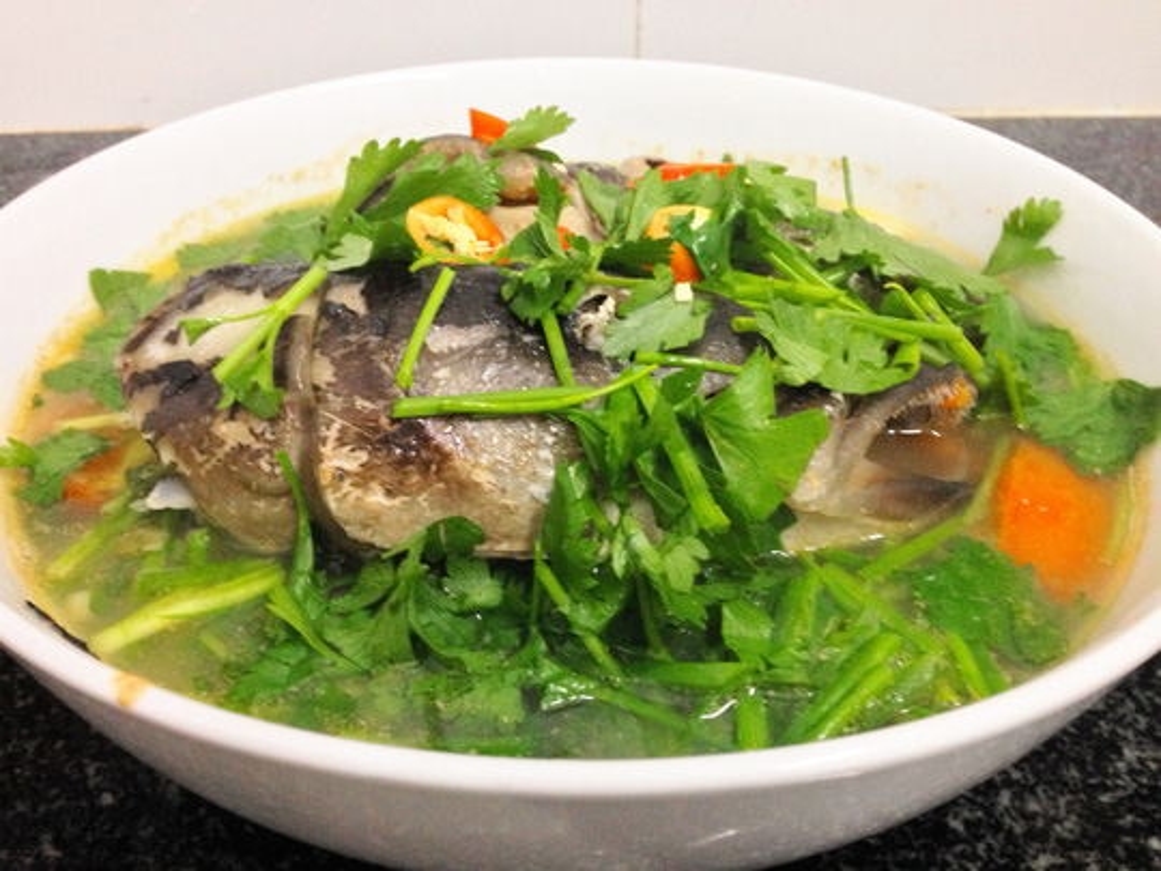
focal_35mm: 33
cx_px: 580
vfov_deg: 42.9
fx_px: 1107
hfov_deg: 55.4
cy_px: 436
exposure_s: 1/20
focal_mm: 4.12
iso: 320
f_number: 2.4
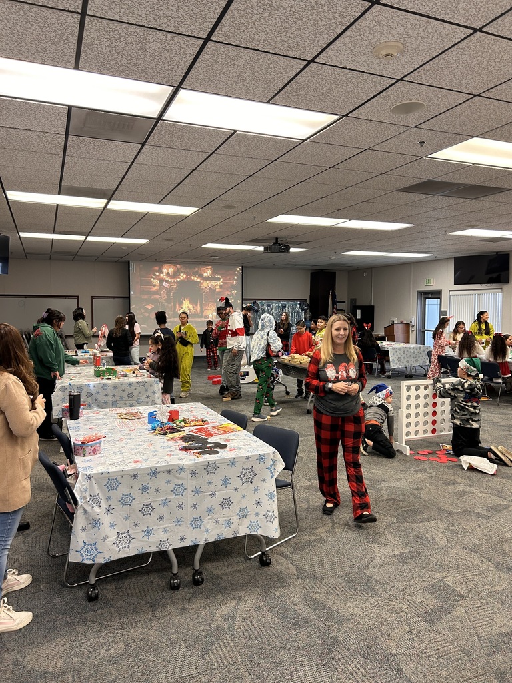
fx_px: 513
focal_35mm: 26
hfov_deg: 53.1
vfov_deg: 67.3
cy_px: 342
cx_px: 256
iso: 125
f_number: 1.5
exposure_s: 1/60
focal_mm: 5.7
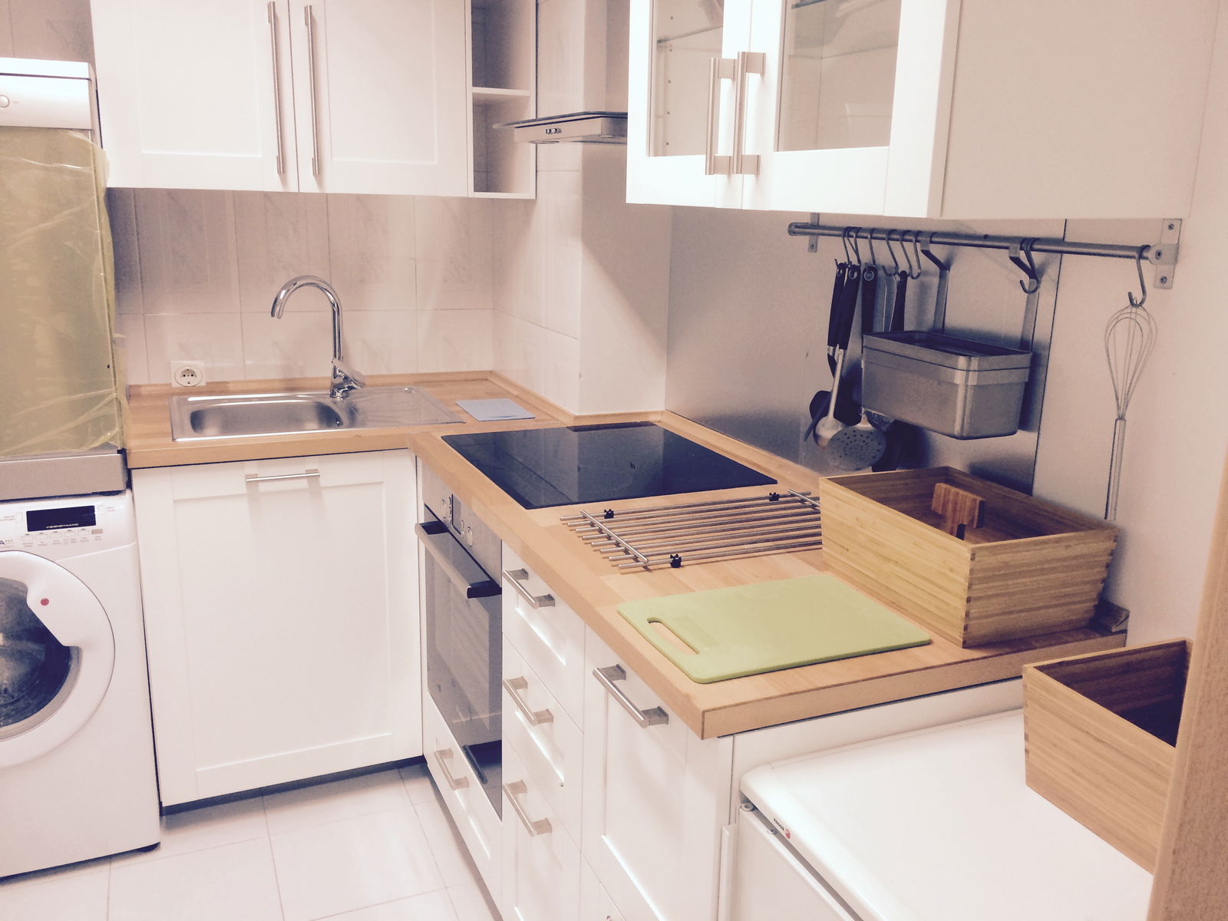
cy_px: 460
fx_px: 1029
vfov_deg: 48.2
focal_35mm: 29
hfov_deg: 61.7
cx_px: 614
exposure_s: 1/33
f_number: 2.2
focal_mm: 4.15
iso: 64
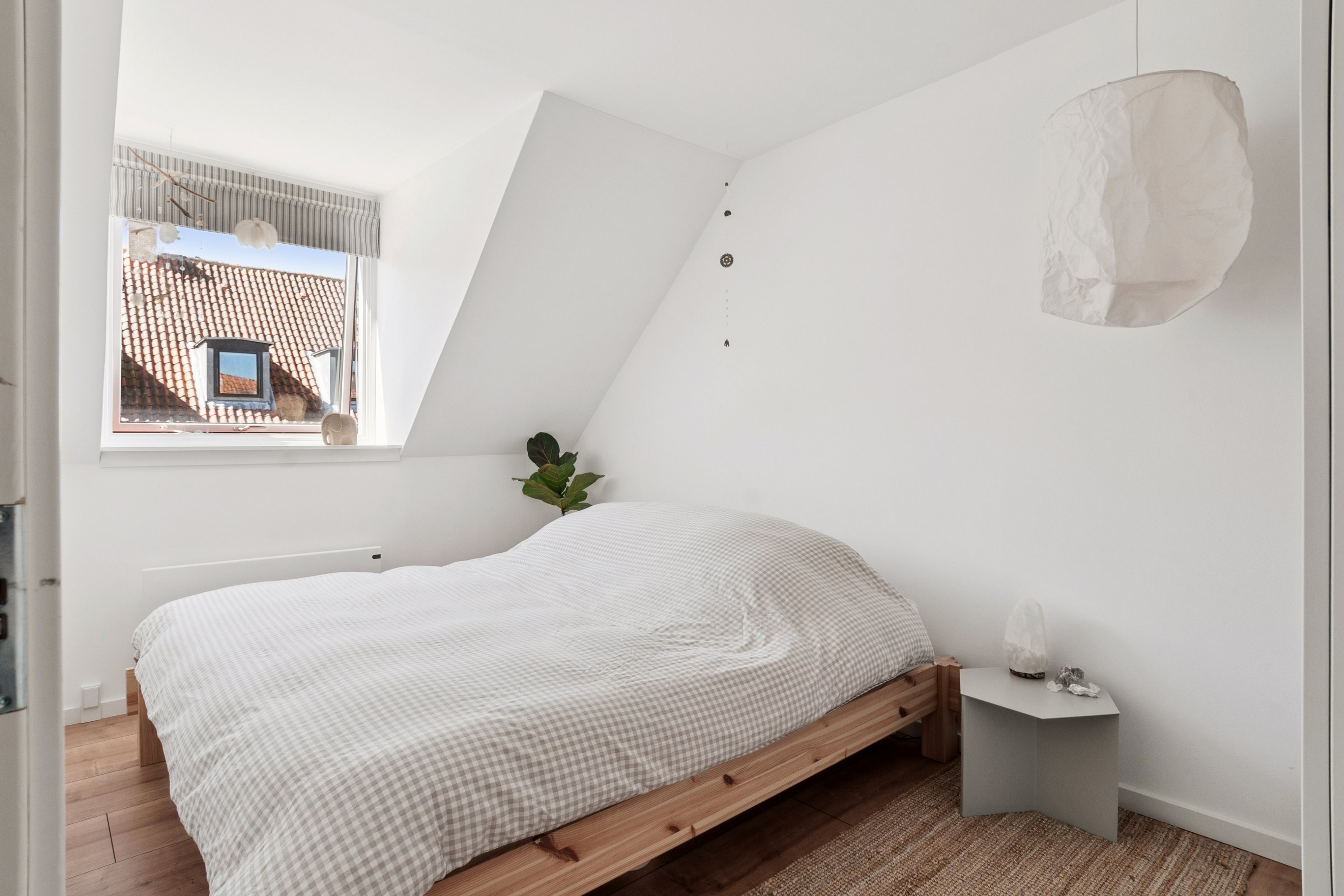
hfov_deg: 90.0
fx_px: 672
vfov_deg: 67.4
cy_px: 448
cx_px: 672
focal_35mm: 18
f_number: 10
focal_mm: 12
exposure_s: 1/13
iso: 200
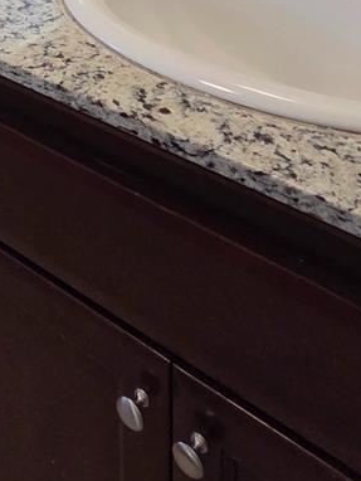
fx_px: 708
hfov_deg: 25.6
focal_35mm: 51
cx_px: -74
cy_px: -230
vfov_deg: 27.1
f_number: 2.2
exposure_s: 1/120
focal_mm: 2.2
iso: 200
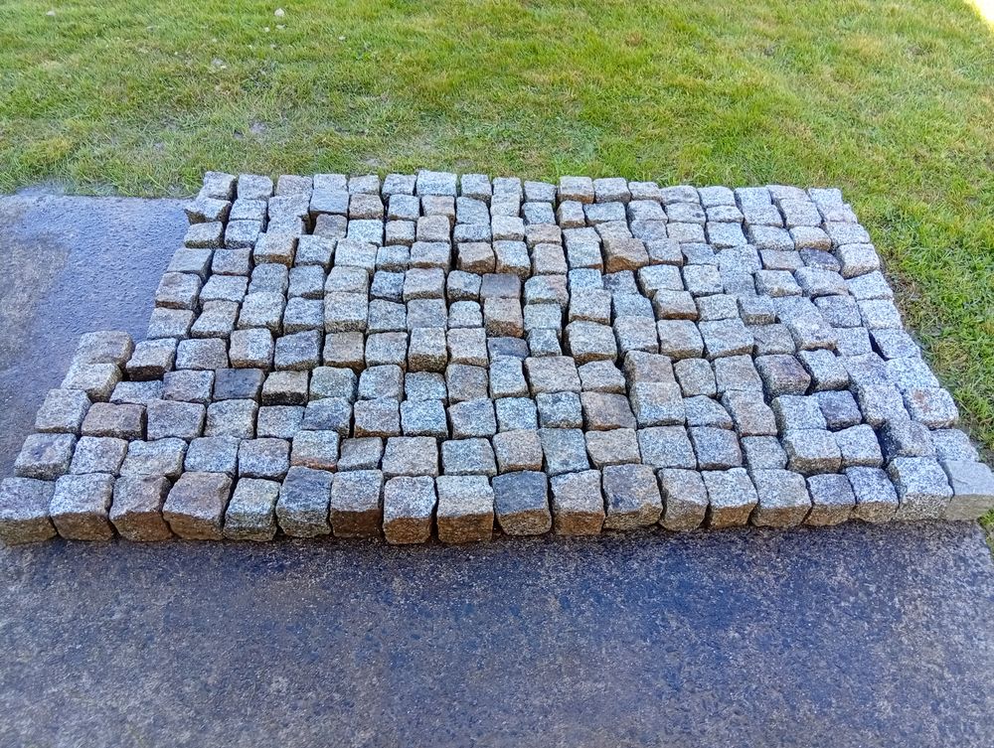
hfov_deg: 65.2
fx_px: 776
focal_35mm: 27
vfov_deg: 51.5
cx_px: 497
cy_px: 374
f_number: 1.8
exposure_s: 1/100
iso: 87
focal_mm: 3.84
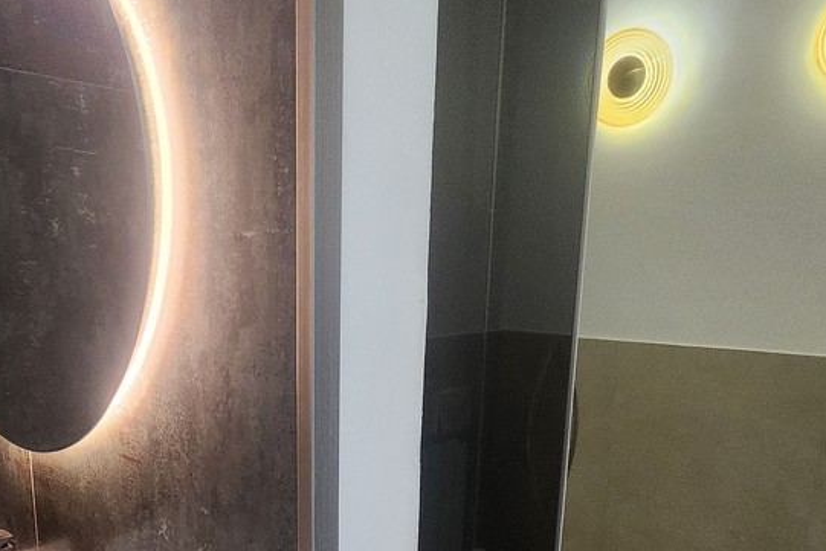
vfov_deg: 42.2
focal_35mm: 30
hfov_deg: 61.8
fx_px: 688
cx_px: 379
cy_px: 417
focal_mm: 1.74
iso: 320
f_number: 2.2
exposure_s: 1/50
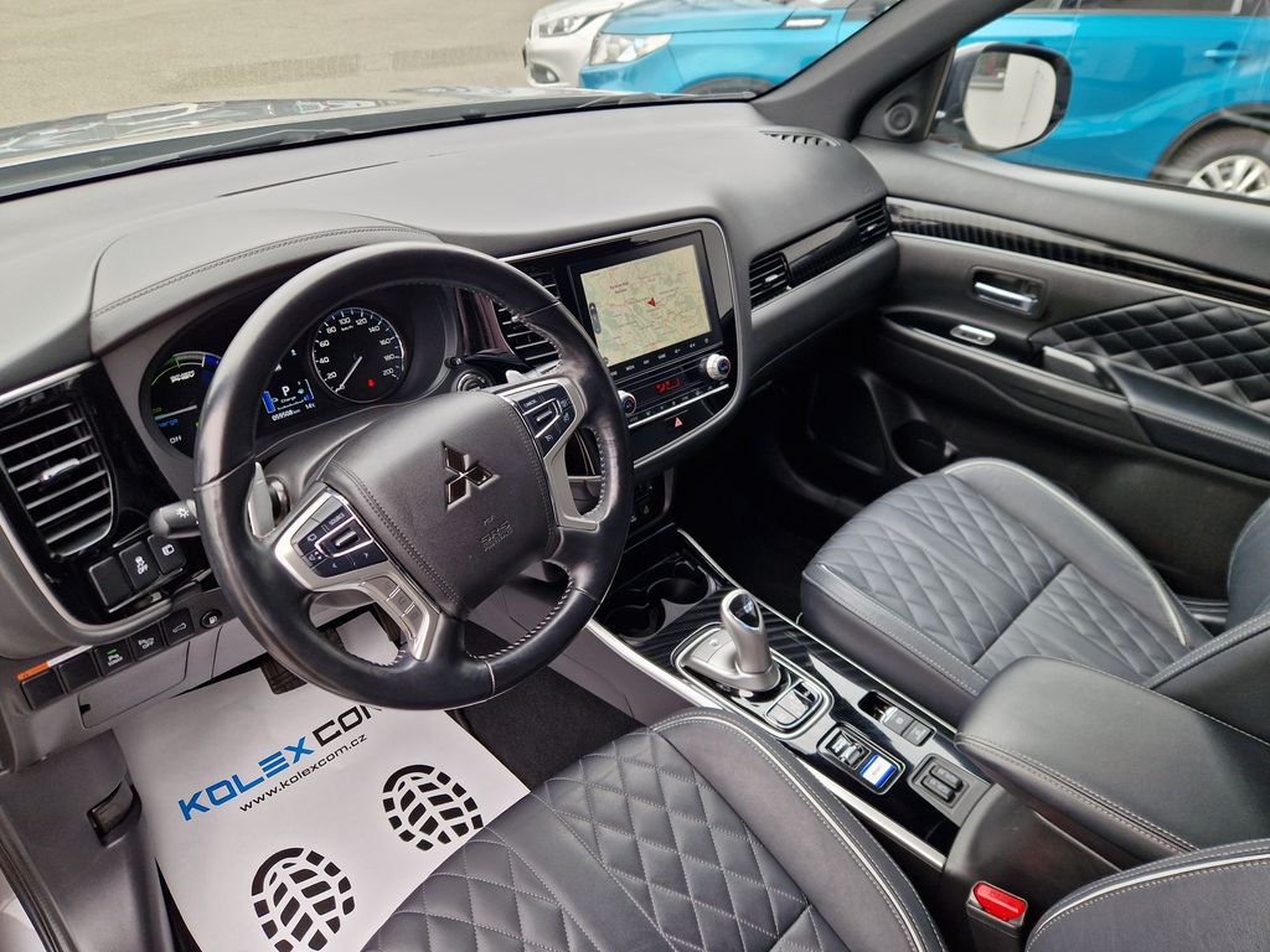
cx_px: 635
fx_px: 844
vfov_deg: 58.9
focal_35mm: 23
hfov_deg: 73.9
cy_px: 476
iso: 50
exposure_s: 1/180
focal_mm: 5.4
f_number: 1.8
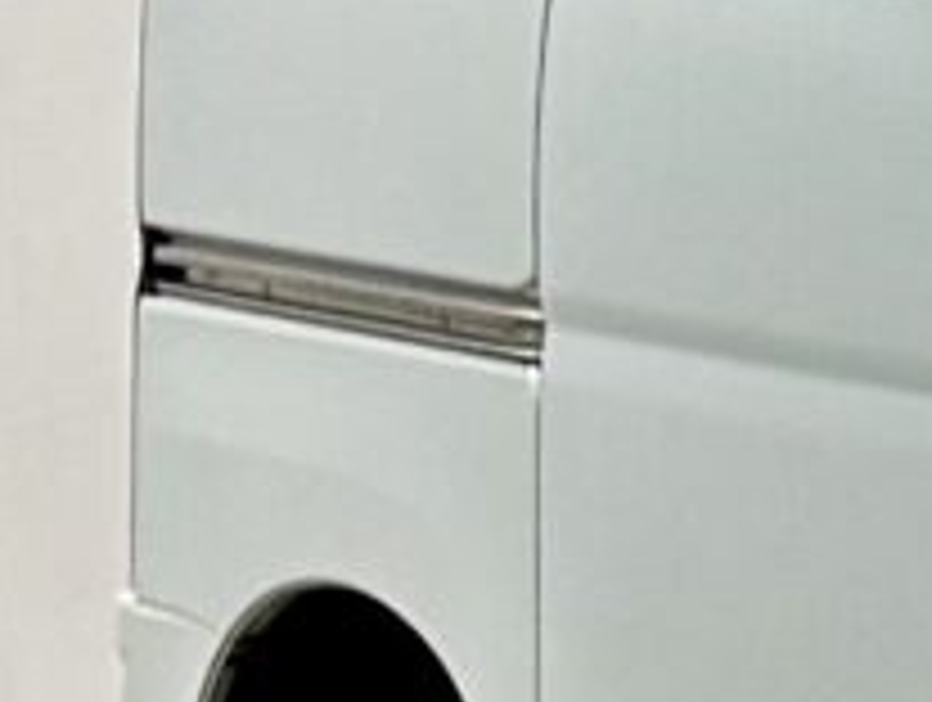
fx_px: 3371
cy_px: 472
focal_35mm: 125
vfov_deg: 11.9
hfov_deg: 12.5
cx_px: 2197
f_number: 1.78
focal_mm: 6.76
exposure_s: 1/100
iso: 125
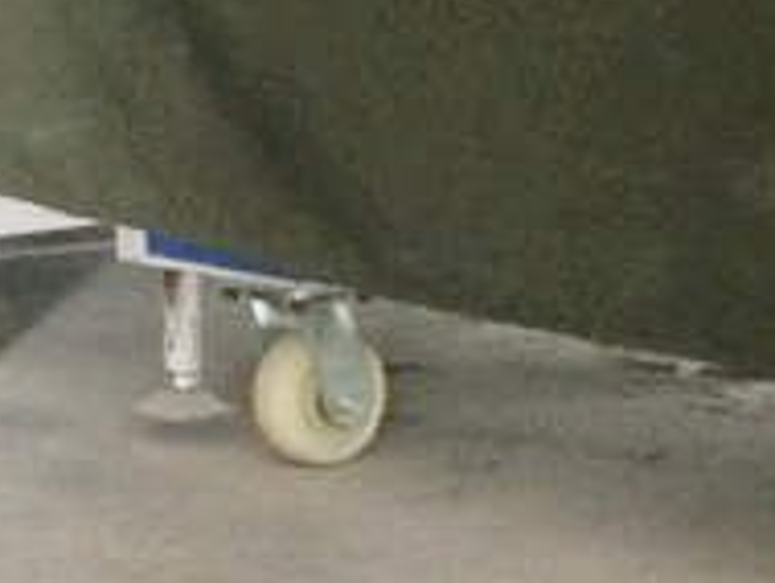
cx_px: 394
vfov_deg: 11.0
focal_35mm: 135
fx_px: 3024
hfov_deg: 14.6
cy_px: 468
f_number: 2.2
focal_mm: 4.15
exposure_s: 1/15
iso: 400
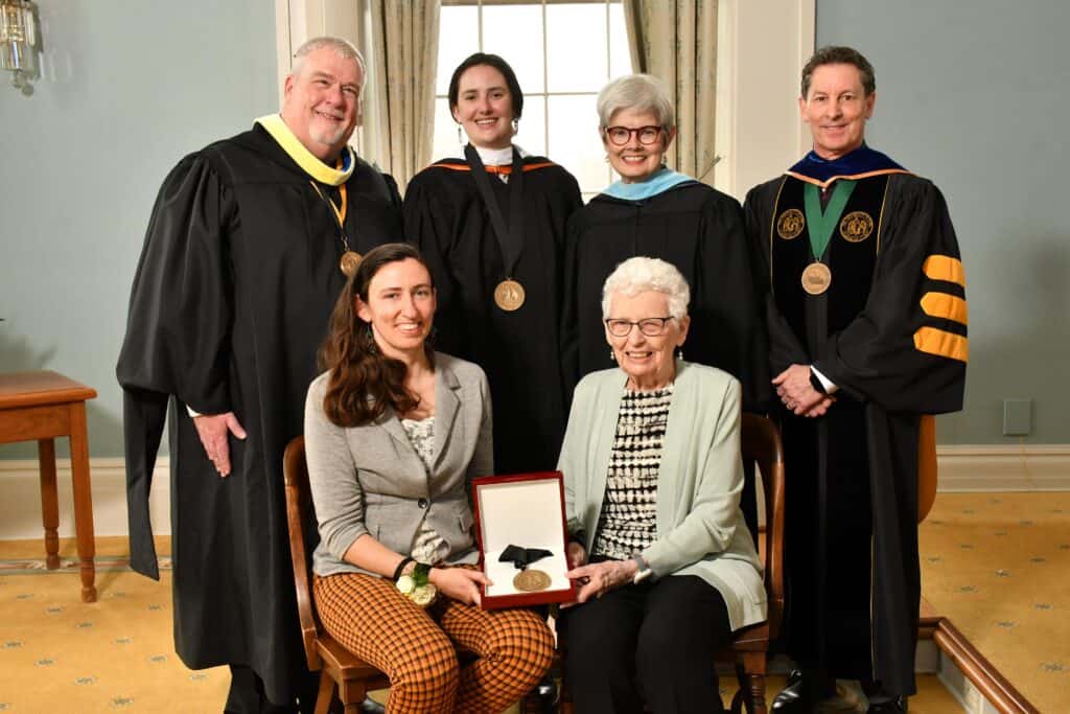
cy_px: 357
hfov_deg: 47.9
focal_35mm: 40
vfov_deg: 33.0
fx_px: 1204
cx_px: 535
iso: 1250
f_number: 9
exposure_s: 1/200
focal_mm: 27
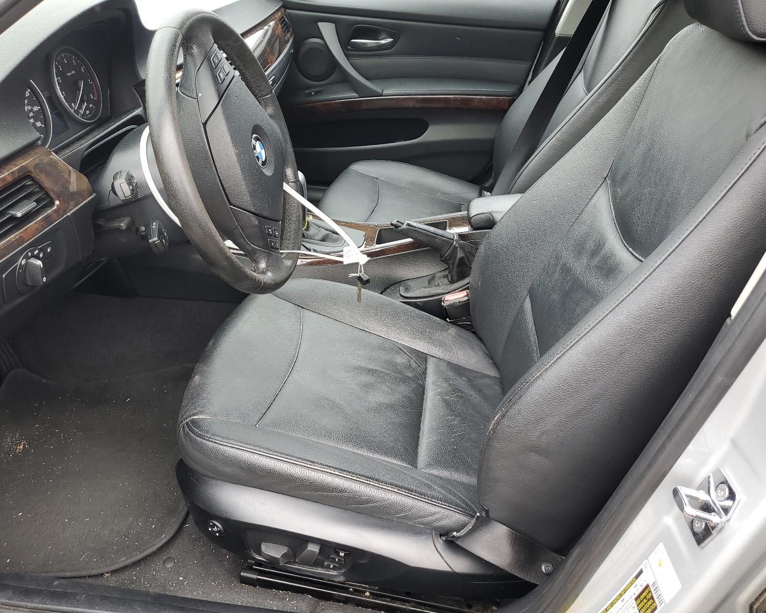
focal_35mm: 28
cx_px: 353
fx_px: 635
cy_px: 310
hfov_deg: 62.1
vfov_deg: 51.5
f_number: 1.5
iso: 50
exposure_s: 1/133
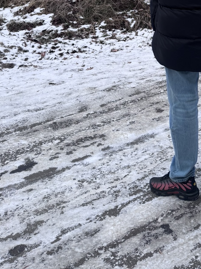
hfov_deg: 25.0
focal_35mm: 56
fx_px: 434
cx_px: 195
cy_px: 3
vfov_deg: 31.8
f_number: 1.78
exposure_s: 1/651
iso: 80
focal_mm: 6.76
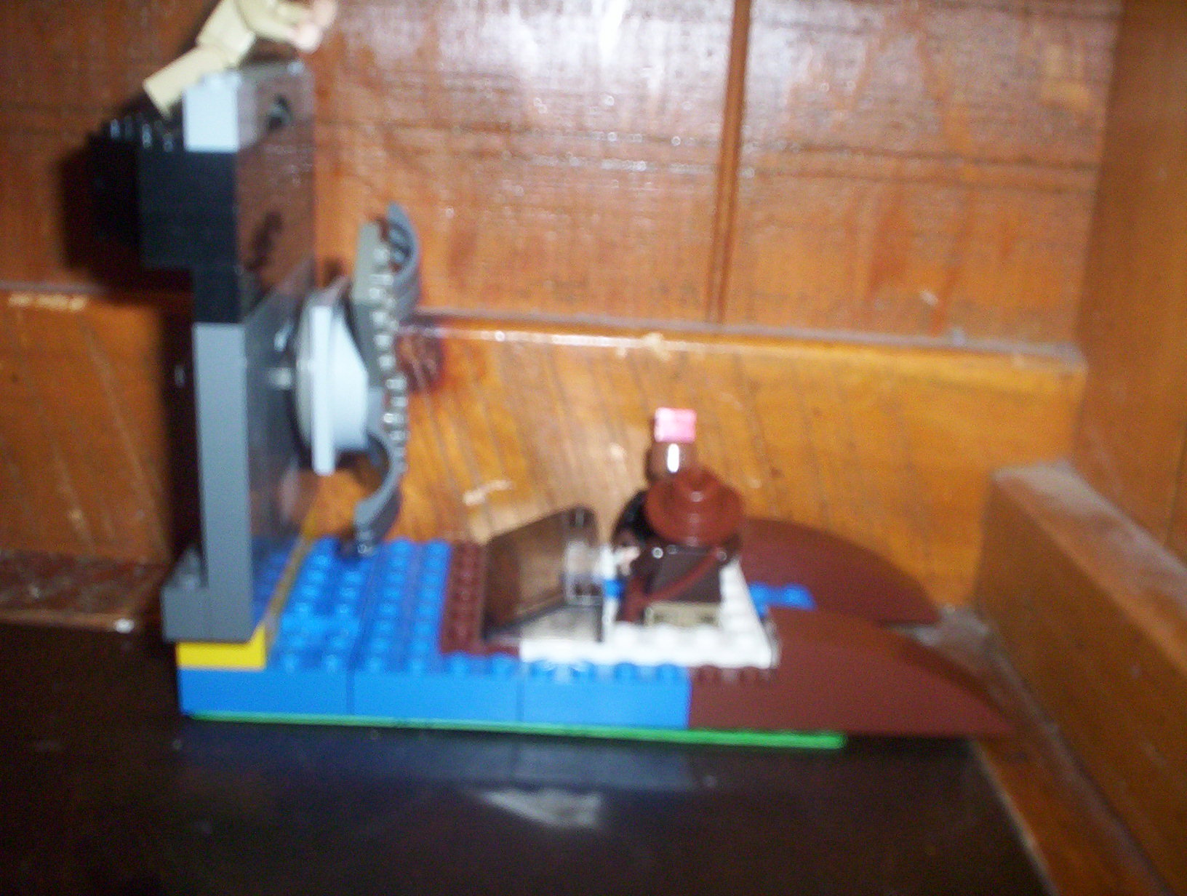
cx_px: 594
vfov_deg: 37.9
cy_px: 448
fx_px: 1306
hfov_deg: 48.9
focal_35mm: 38
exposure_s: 1/60
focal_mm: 4.99
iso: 140
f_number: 4.5
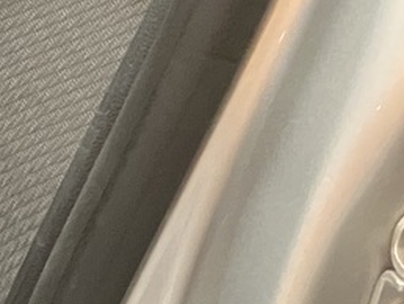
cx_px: -598
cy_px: -33
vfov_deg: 9.4
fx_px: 1822
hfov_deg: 10.6
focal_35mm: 156
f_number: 1.8
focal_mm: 3.99
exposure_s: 1/30
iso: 640
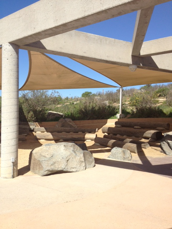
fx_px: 232
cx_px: 86
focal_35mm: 35
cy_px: 114
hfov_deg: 40.7
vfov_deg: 52.6
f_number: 2.4
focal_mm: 4.28
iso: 64
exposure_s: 1/1534
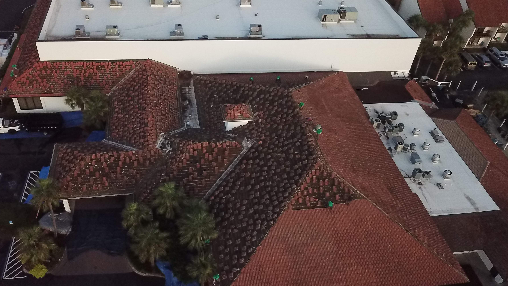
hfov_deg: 61.0
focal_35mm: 32
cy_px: 151
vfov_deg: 36.7
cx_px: 249
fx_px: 431
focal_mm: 4.73
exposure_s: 1/8000
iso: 1600
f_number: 2.2
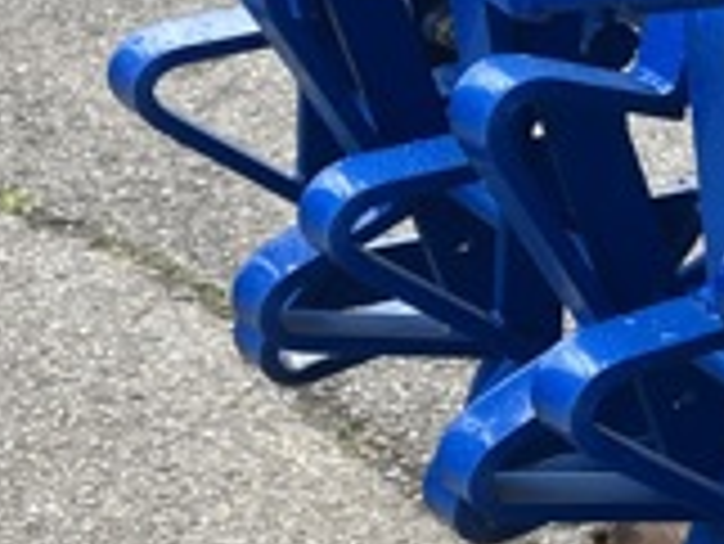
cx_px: 1439
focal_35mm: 139
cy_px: 72
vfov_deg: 10.6
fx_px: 2909
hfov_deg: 12.5
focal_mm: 3.99
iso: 25
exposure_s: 1/240
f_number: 1.8
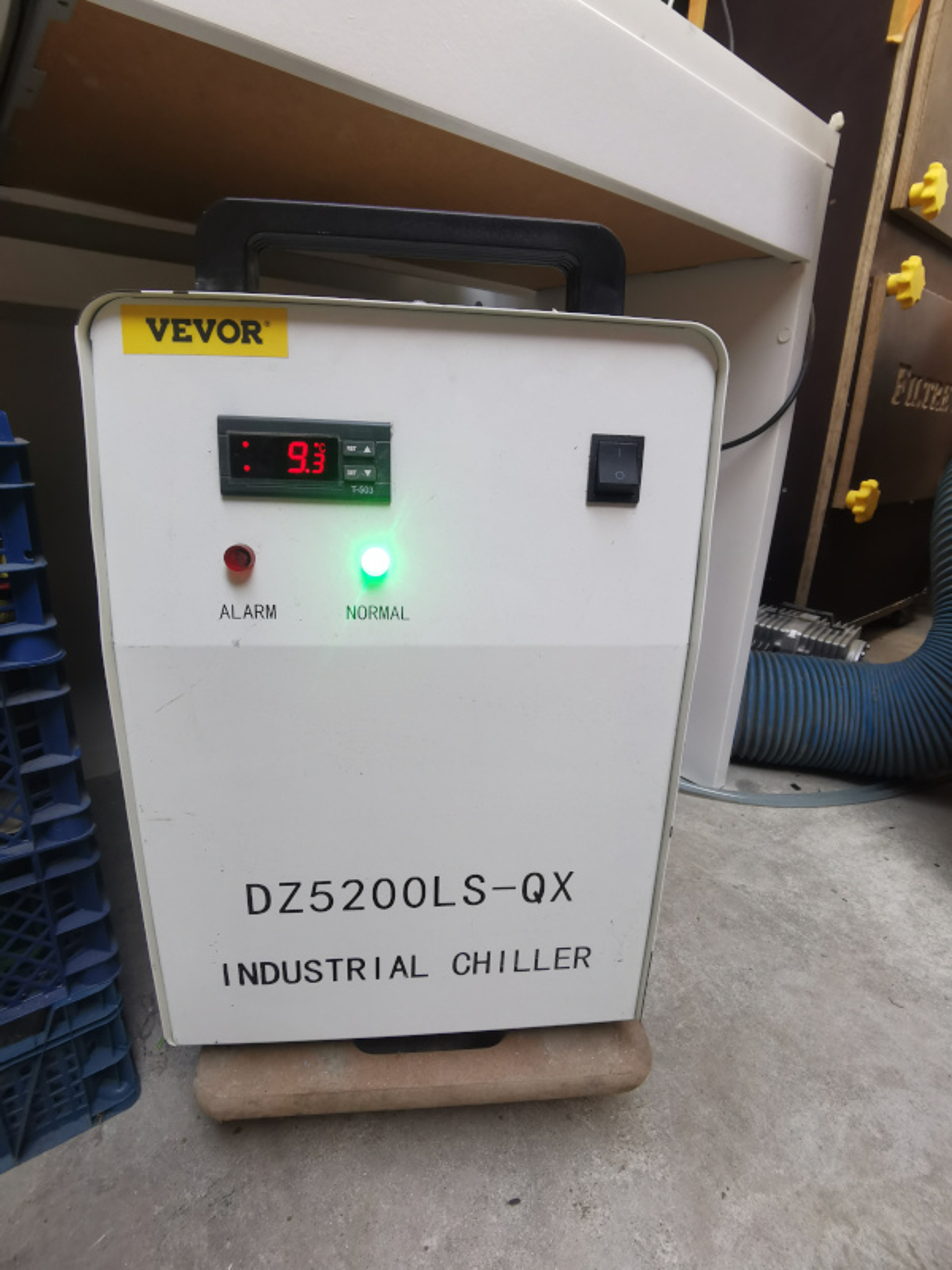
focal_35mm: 17
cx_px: 476
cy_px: 635
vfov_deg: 91.0
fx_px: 623
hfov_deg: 74.7
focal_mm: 2.26
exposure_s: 1/33.3
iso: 160
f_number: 2.2
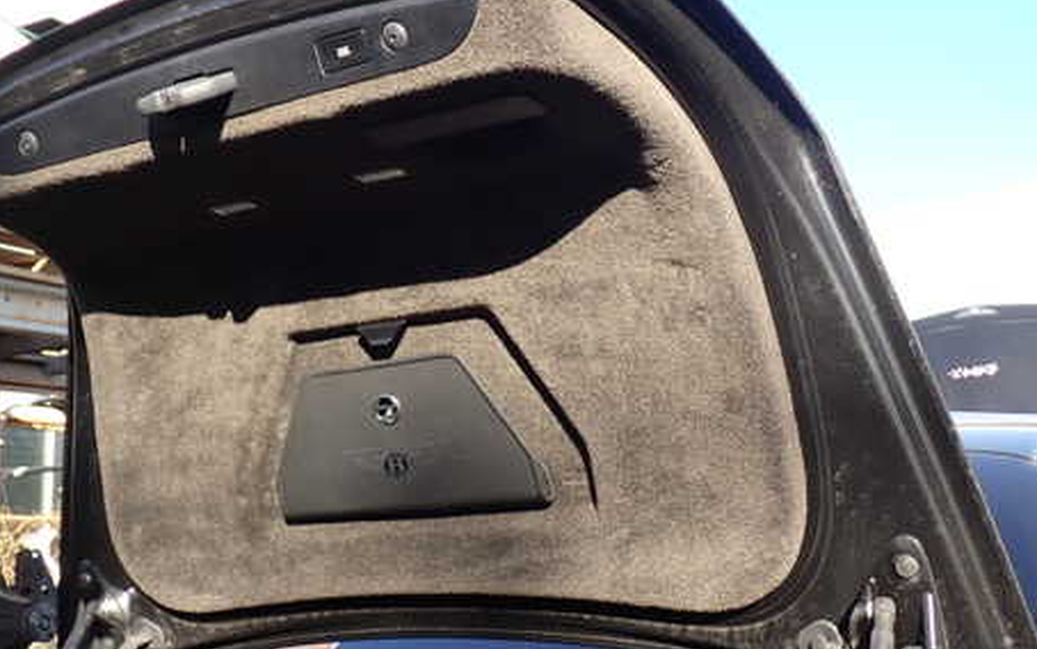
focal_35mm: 42
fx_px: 1187
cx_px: 480
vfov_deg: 30.5
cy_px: 249
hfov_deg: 47.1
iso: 100
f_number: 6.3
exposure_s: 1/60
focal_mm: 5.4
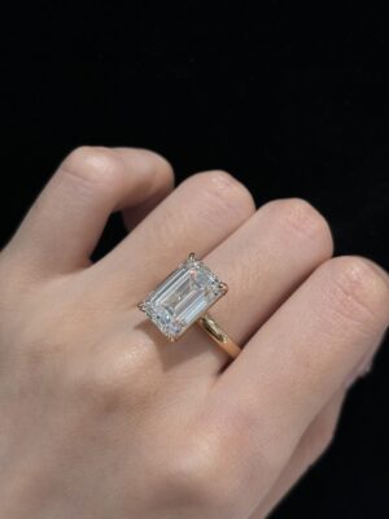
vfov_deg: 36.8
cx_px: 194
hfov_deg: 28.0
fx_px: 779
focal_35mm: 52
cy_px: 260
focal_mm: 5.96
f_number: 1.6
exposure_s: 1/297
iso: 32
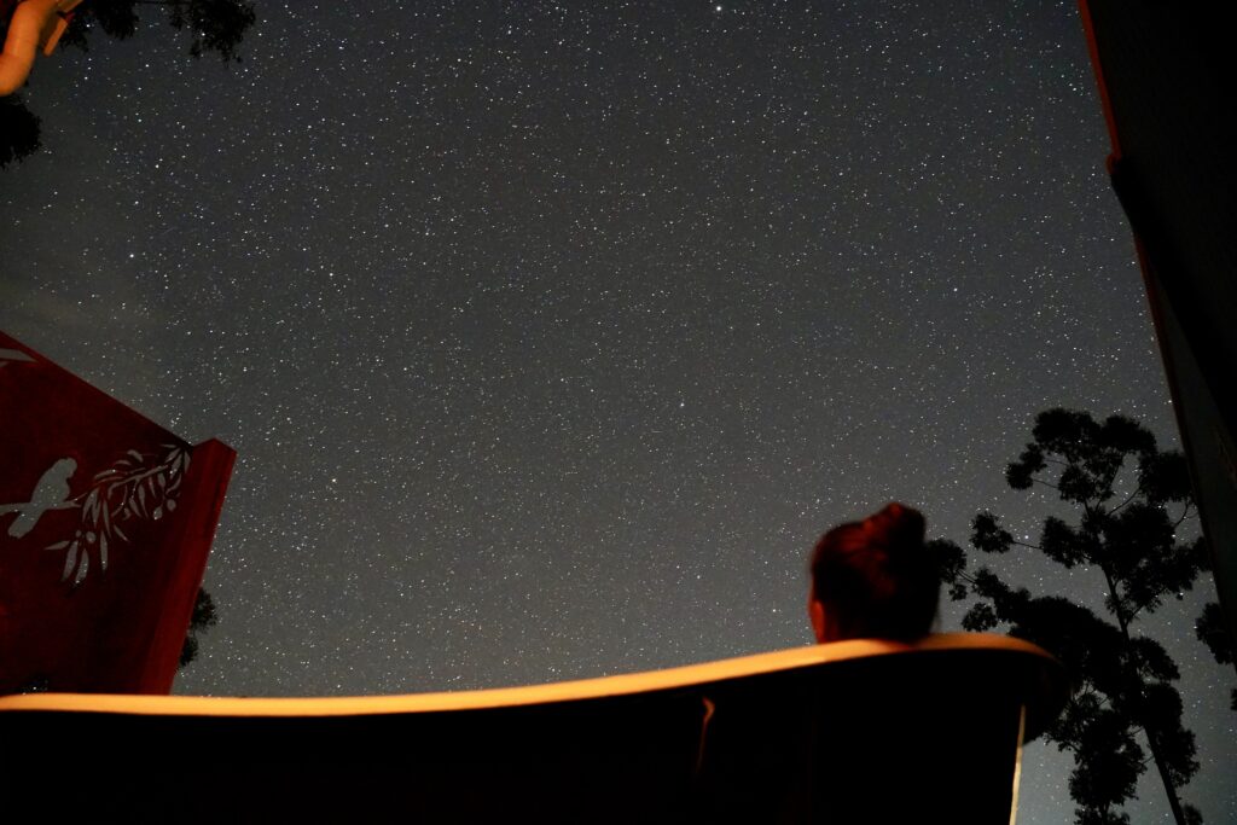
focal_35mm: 28
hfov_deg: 65.5
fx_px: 962
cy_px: 412
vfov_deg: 46.4
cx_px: 618
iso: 10000
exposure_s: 15
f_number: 3.5
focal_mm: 28
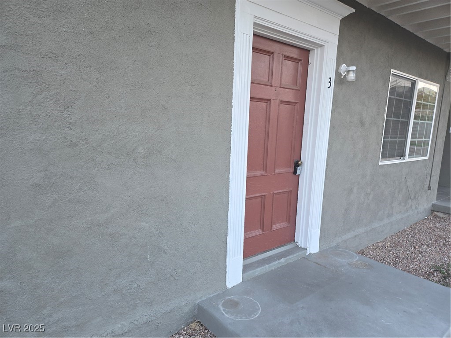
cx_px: 226
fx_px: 300
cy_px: 169
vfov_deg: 58.9
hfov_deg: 73.9
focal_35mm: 23
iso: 64
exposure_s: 1/60
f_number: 1.8
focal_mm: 5.4
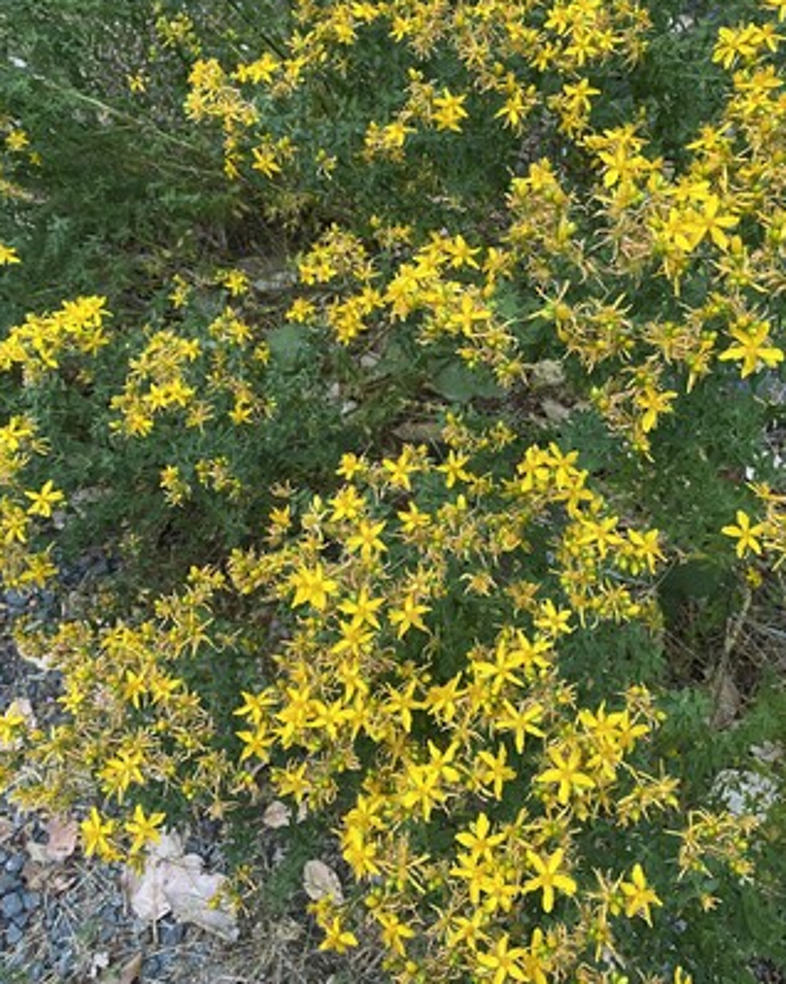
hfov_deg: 43.3
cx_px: 437
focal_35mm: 34
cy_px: 347
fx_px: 989
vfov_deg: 52.1
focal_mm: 4.25
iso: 125
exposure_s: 1/77
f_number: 1.8
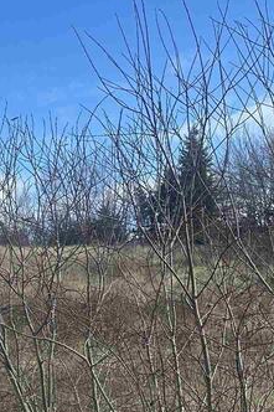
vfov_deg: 26.0
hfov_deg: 15.5
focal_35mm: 77
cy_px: 305
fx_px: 880
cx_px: -201
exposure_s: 1/1880
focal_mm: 6.86
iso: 80
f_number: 1.78
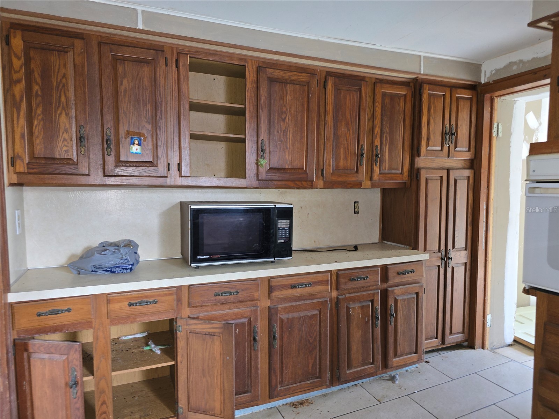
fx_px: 371
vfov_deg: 58.9
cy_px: 210
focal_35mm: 23
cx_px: 280
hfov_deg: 73.9
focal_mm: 6.3
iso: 125
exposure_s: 1/15
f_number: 1.7
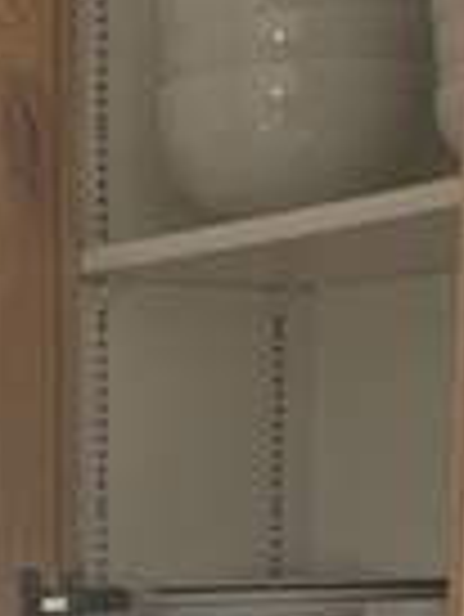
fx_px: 2498
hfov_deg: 10.2
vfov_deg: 12.7
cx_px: -252
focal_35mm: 140
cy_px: 1138
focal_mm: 5.1
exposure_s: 1/121
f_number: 1.6
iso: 50
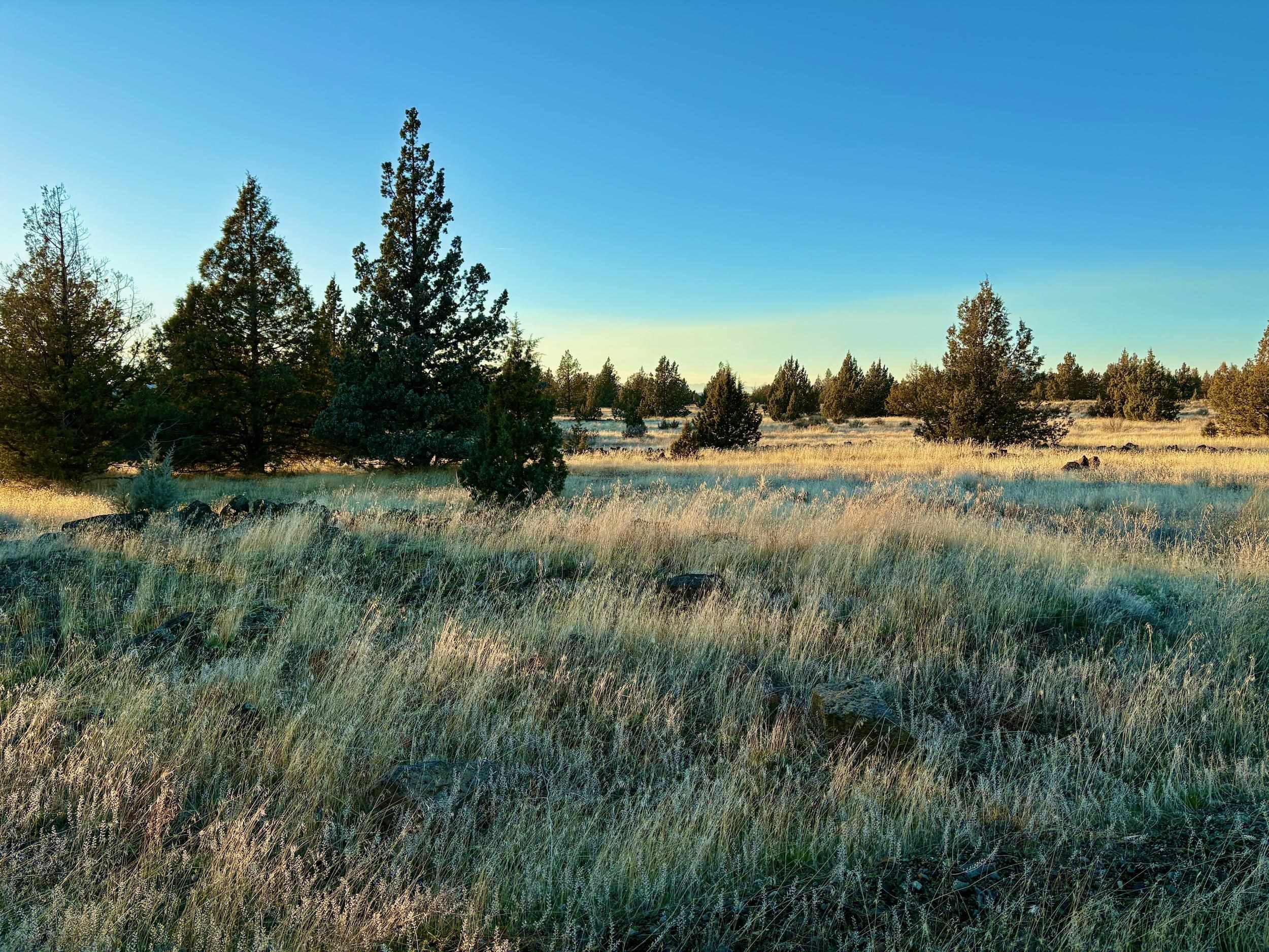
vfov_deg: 53.1
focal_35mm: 26
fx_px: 953
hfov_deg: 67.3
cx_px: 634
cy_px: 476
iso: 50
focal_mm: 5.96
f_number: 1.6
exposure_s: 1/1393
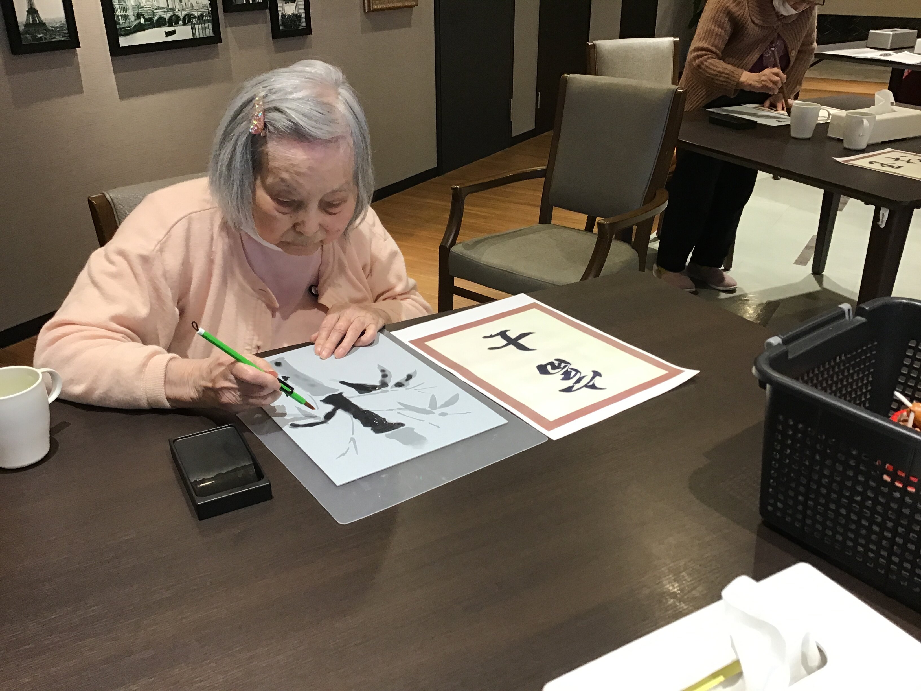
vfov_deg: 45.4
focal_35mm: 31
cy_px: 346
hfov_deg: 58.4
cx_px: 460
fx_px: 825
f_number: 2.4
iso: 80
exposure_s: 1/30
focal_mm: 3.3
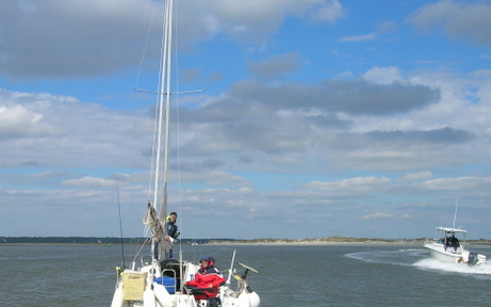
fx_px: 669
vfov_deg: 25.5
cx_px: 184
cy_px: 227
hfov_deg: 40.0
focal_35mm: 50
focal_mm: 5.7
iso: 50
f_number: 4.9
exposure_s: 1/626
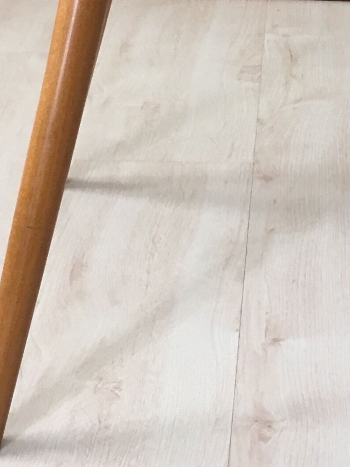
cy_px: -102
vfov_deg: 16.9
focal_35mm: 111
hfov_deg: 13.3
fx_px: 1496
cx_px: 283
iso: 50
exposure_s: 1/33
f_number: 2.2
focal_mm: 4.15
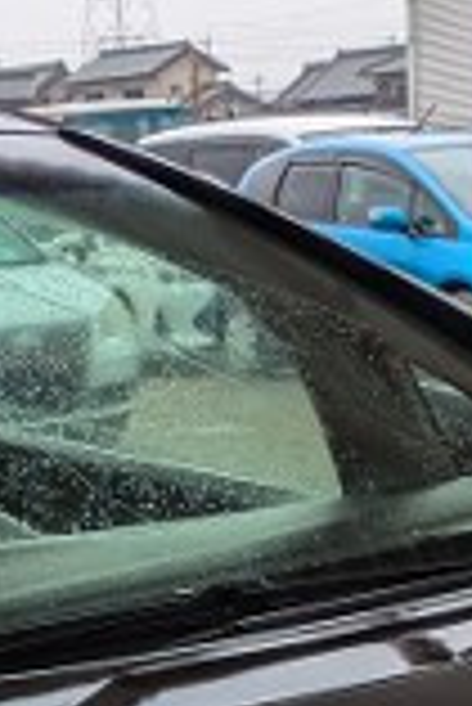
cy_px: 1021
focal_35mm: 132
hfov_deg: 10.4
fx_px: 2590
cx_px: 97
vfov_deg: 14.6
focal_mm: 5.43
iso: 49
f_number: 1.89
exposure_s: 1/1247
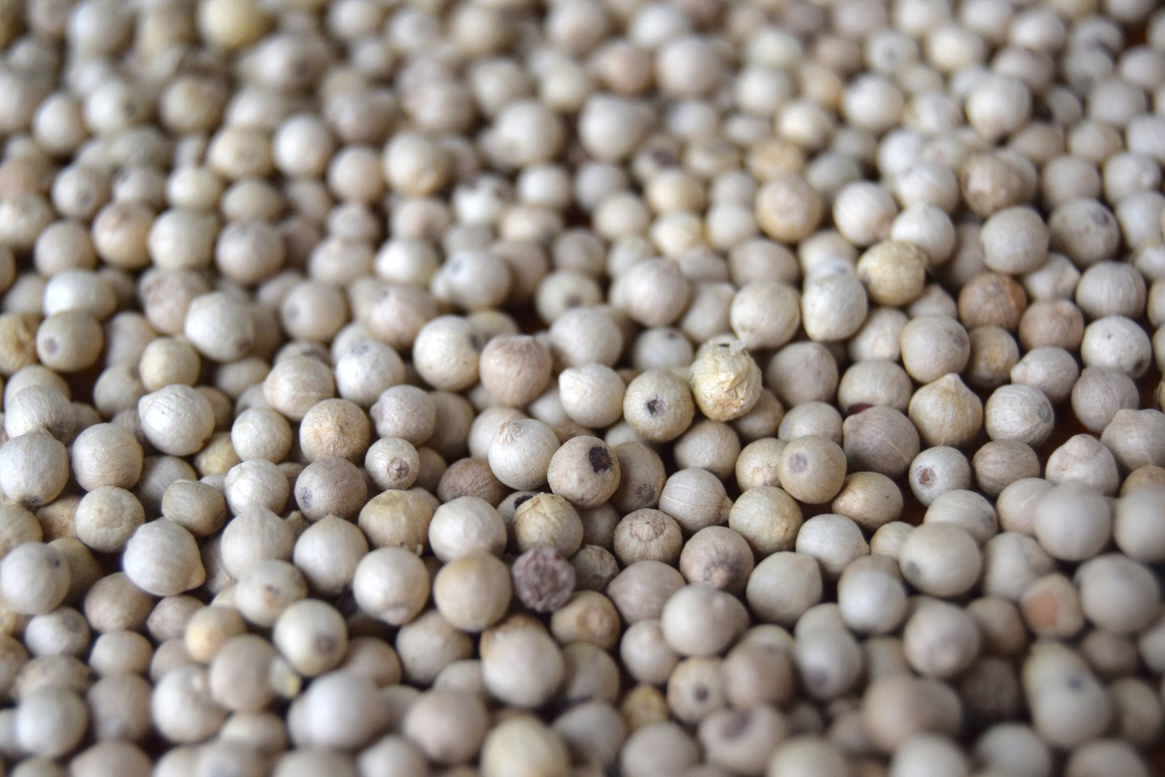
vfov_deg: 16.6
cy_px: 388
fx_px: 2670
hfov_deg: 24.6
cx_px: 582
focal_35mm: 82
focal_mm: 55
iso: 1000
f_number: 5.6
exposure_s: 1/60
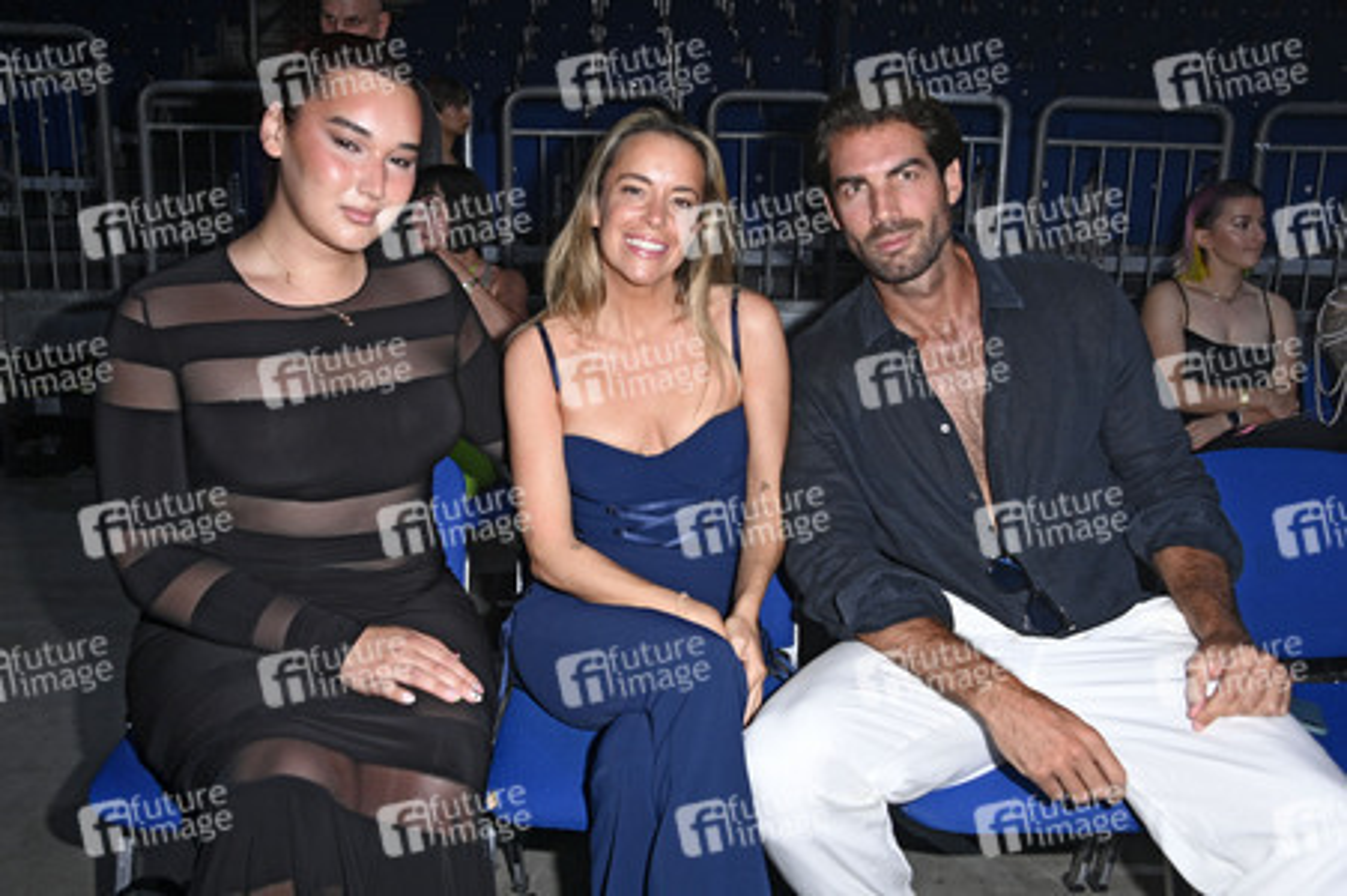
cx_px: 674
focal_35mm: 32
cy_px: 448
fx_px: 1196
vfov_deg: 41.1
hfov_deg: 58.8
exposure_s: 1/125
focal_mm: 32
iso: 1000
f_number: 5.6
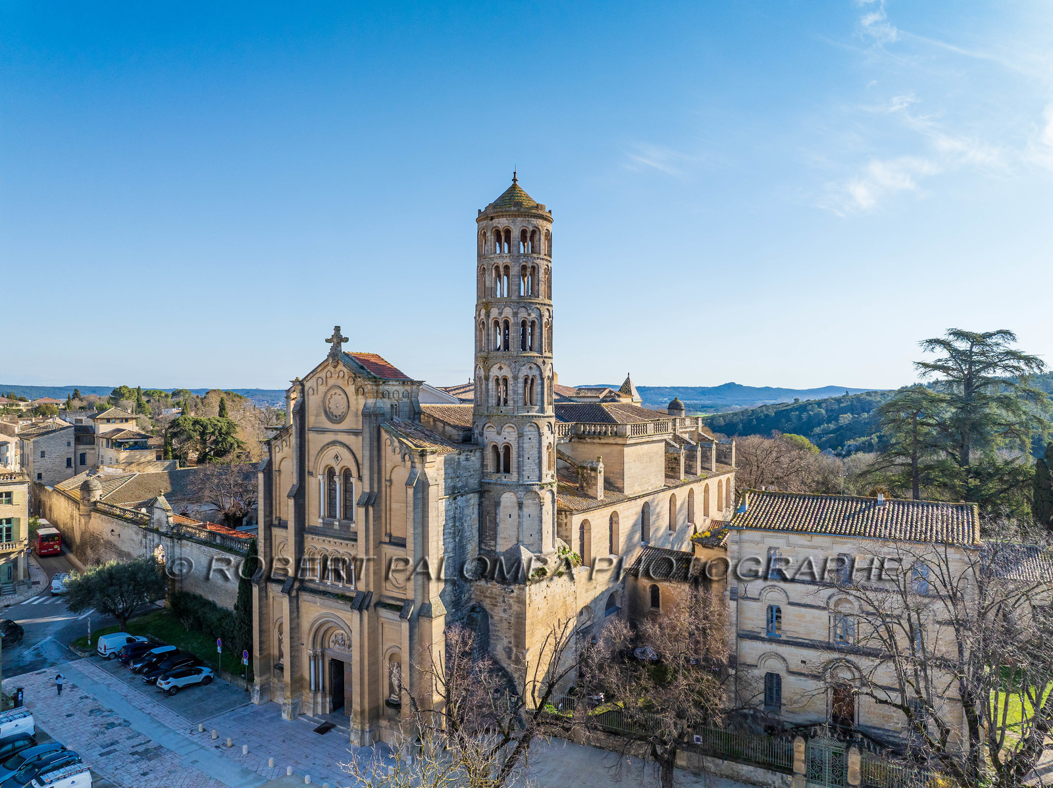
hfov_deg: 71.6
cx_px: 526
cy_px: 394
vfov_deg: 56.8
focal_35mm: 24
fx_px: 730
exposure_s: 1/100
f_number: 4
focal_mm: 12.3
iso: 200
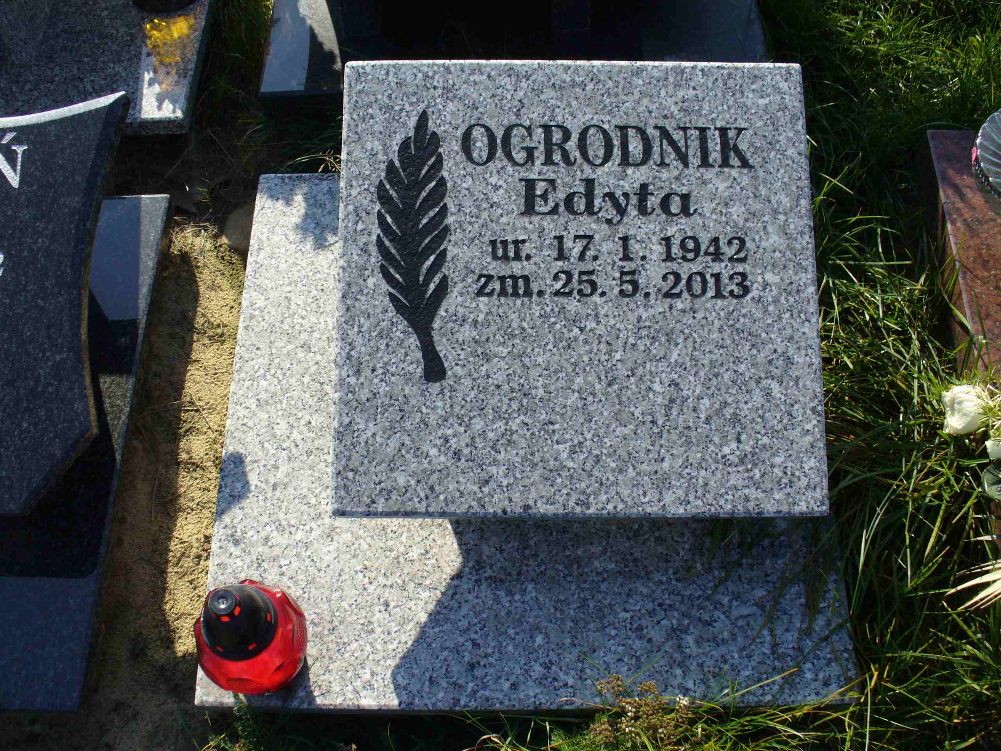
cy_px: 376
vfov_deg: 38.7
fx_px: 1070
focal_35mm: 37
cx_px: 500
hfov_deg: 50.1
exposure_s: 1/200
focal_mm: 6.1
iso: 80
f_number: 5.6
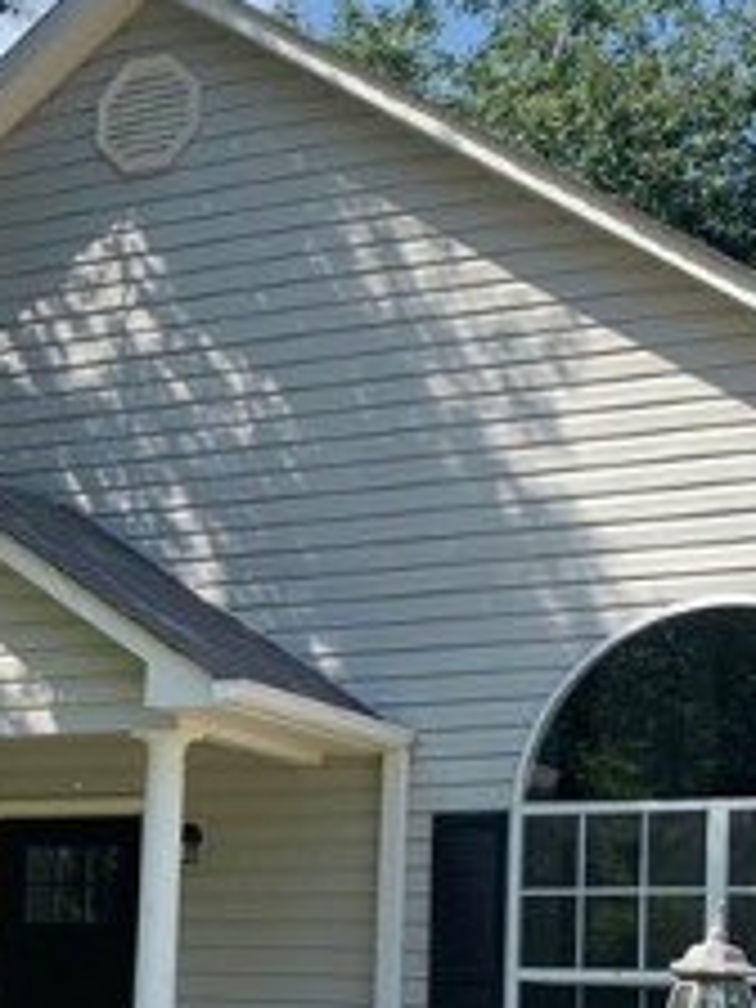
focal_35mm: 89
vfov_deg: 21.4
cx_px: -171
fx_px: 2592
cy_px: 958
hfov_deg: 15.9
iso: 25
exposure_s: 1/864
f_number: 1.8
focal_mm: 4.25
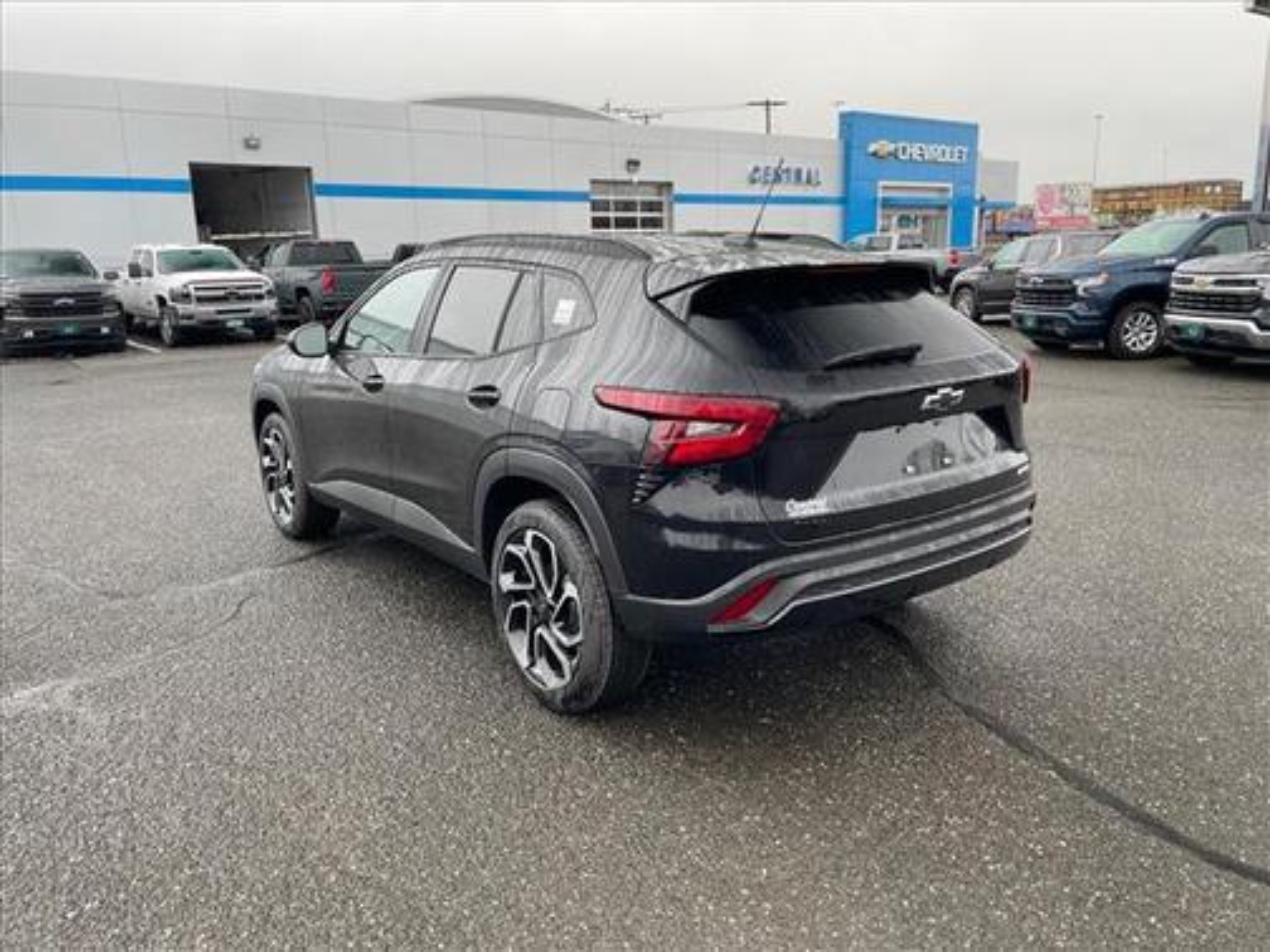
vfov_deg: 53.1
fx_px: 954
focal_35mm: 26
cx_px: 635
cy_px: 476
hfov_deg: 67.3
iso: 32
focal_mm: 4.2
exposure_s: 1/171
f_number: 1.6
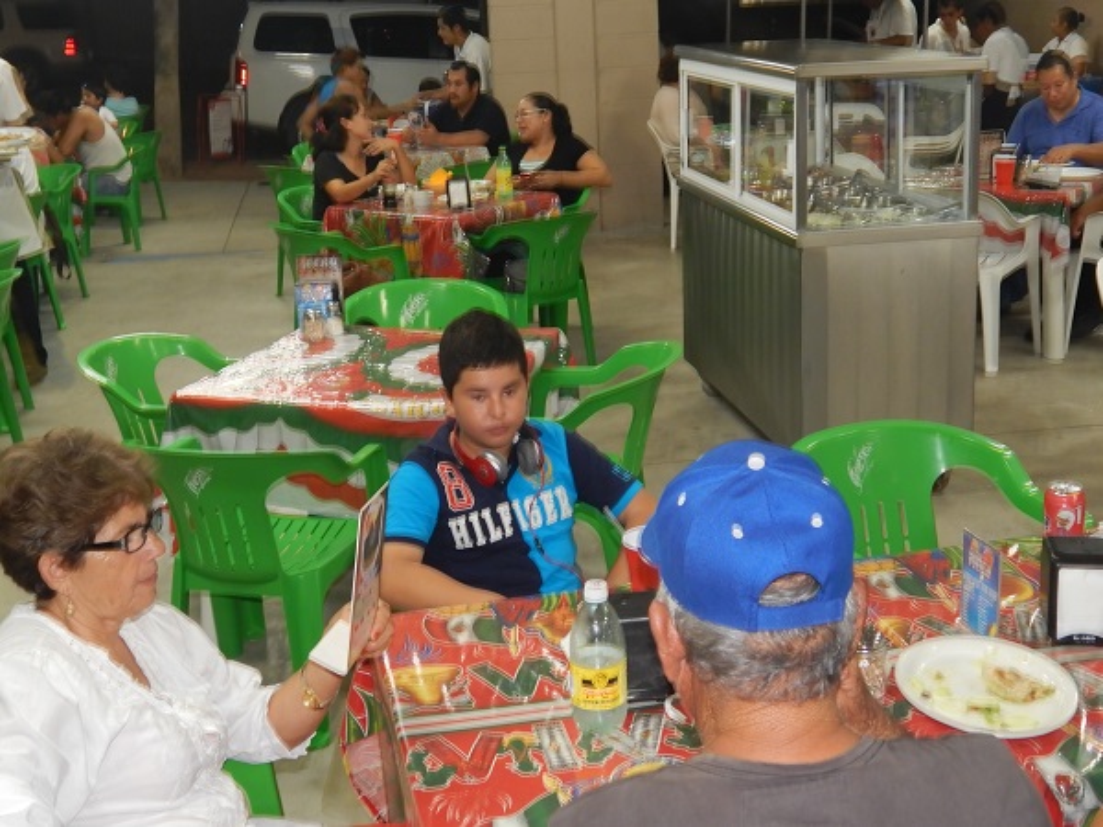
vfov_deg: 33.6
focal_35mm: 43
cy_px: 414
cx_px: 552
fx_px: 1370
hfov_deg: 43.9
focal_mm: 7.7
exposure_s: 1/30
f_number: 3.6
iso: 200
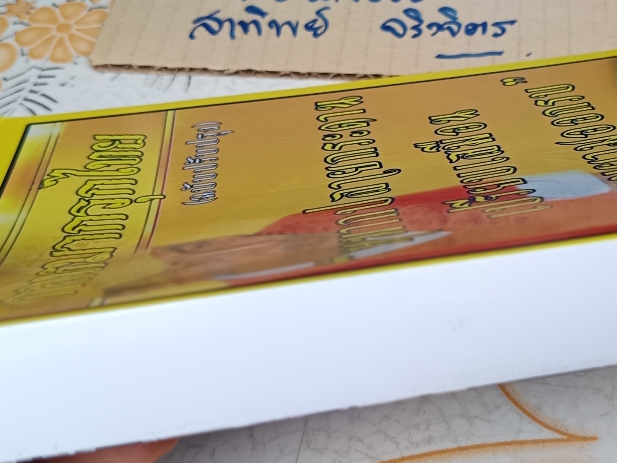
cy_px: 209
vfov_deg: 25.2
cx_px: 462
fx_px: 1034
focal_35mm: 58
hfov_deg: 32.6
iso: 215
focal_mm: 5.31
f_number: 1.7
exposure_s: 1/50
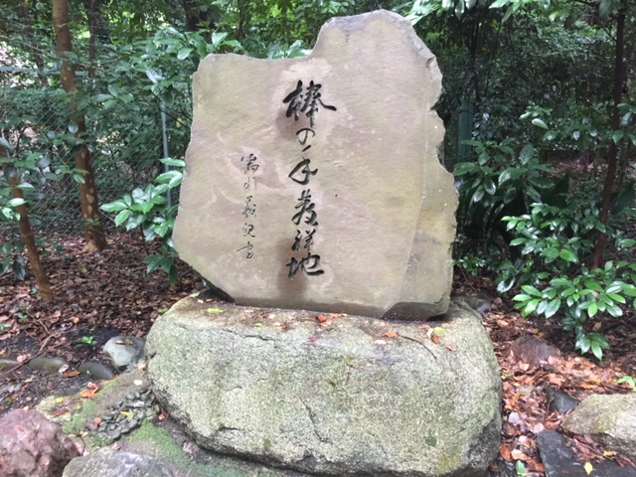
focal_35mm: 29
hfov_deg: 61.7
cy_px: 238
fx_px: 533
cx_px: 318
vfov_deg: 48.2
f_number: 2.2
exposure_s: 1/30
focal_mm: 4.15
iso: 160
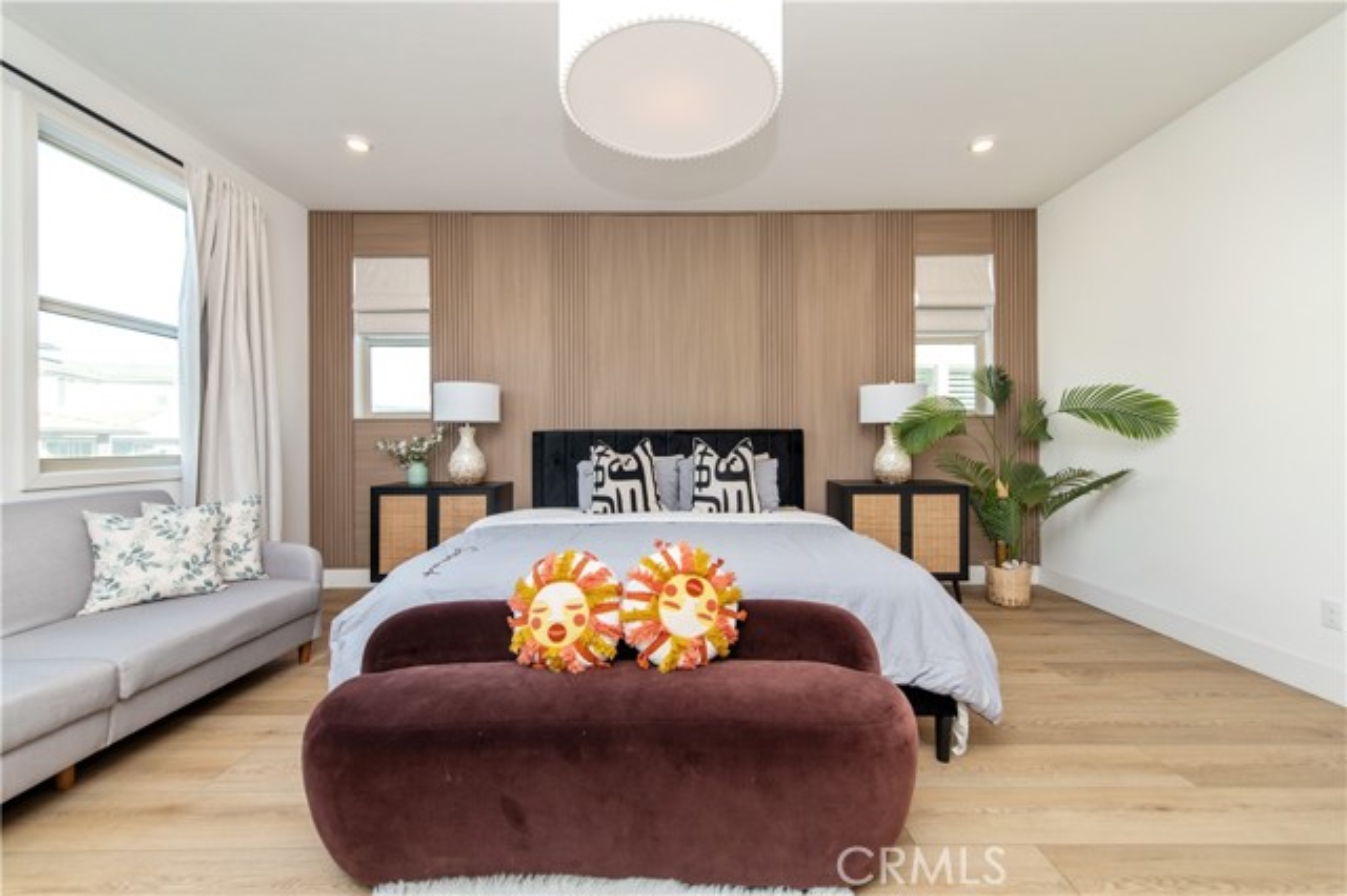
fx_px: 524
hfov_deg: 104.3
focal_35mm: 14
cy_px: 448
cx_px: 674
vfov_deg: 81.1
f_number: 4.5
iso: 200
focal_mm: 14
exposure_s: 1/80
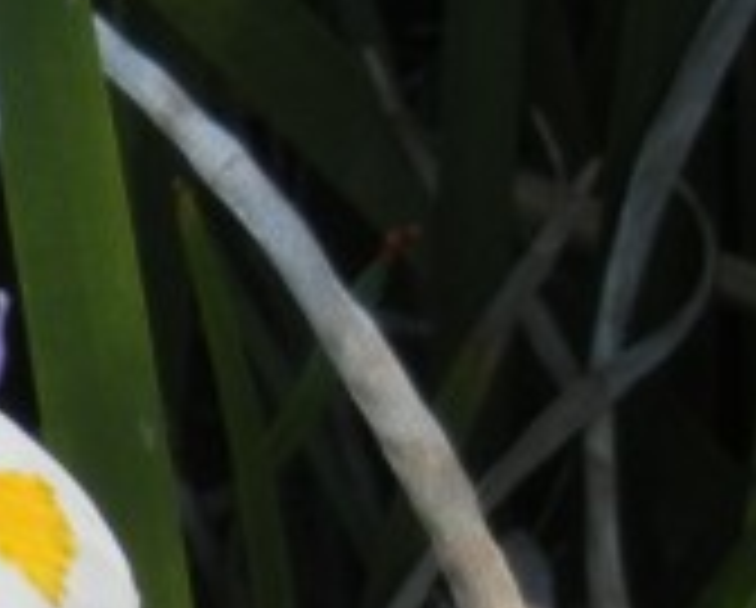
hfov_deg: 10.3
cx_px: -513
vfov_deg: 8.7
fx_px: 3990
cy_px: 284
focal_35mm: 178
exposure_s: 1/258
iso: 160
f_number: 7
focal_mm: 5.4
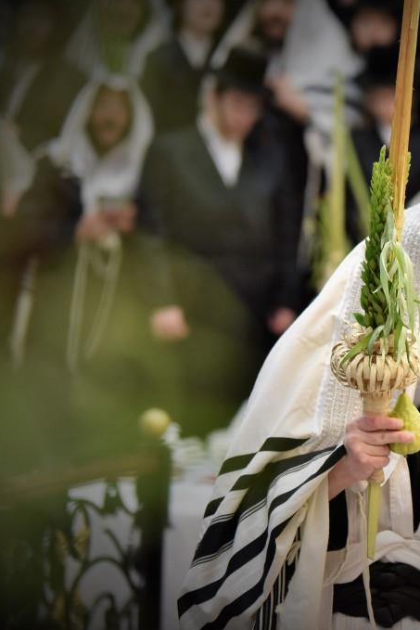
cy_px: 314
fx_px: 3428
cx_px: 434
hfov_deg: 7.0
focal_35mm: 196
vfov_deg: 10.5
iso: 2000
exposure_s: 1/640
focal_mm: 130
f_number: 2.8
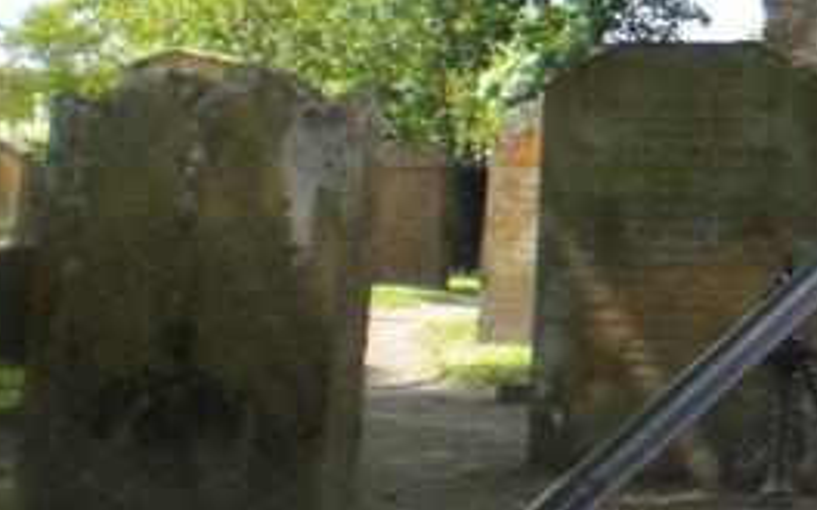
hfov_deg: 16.1
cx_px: 1089
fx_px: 2716
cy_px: 6
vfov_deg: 10.7
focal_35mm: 122
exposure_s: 1/200
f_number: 3.1
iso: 50
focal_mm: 6.3
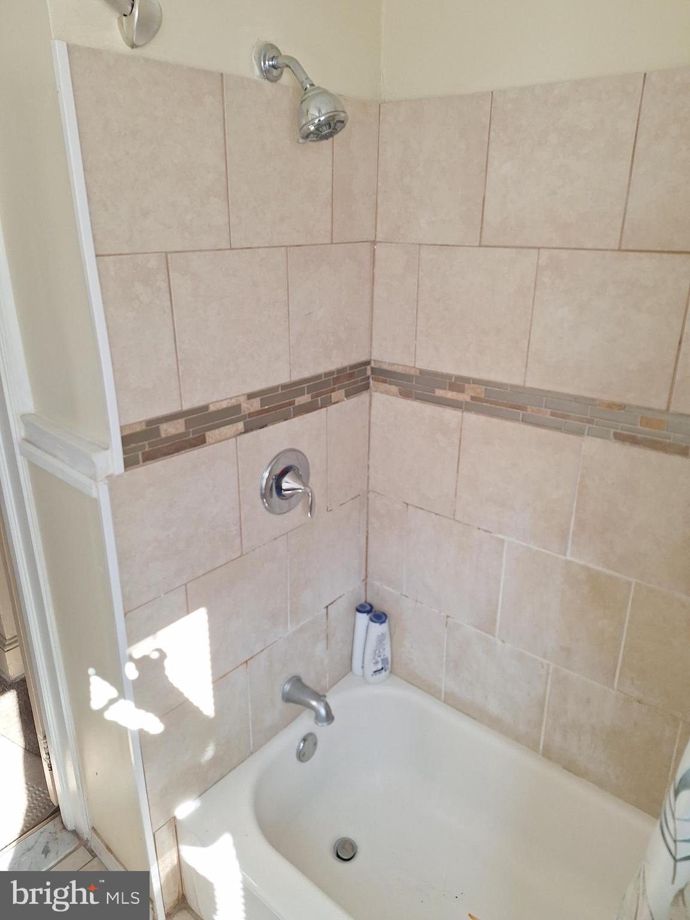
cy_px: 460
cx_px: 345
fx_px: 611
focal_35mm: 23
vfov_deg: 73.9
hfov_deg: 58.9
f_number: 1.8
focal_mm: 5.54
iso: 40
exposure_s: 1/122
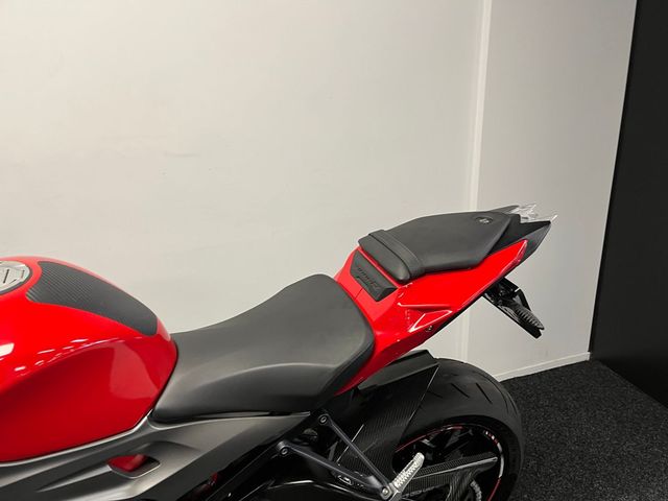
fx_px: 502
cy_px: 250
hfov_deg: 67.3
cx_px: 334
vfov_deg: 53.1
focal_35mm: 26
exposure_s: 1/50
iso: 80
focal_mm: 5.1
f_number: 1.6
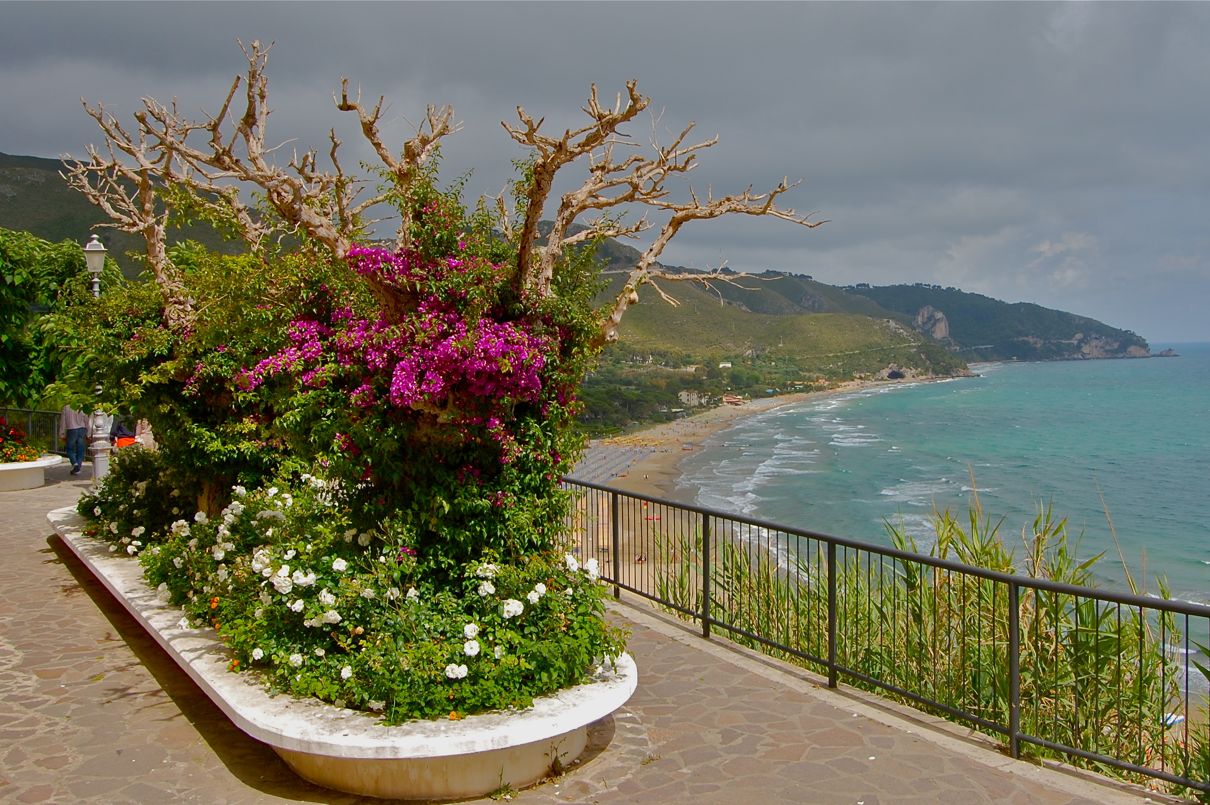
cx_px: 605
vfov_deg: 47.9
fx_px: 907
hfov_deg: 67.4
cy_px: 402
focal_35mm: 27
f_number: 9
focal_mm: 18
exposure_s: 1/320
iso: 200
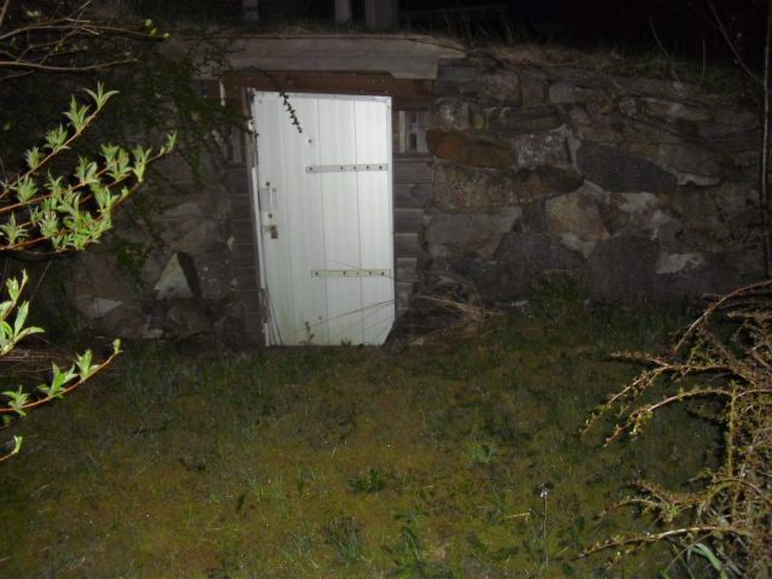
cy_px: 290
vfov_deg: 37.7
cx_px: 386
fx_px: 847
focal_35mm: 38
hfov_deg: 49.0
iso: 400
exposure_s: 1/60
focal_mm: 6.2
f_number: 2.8
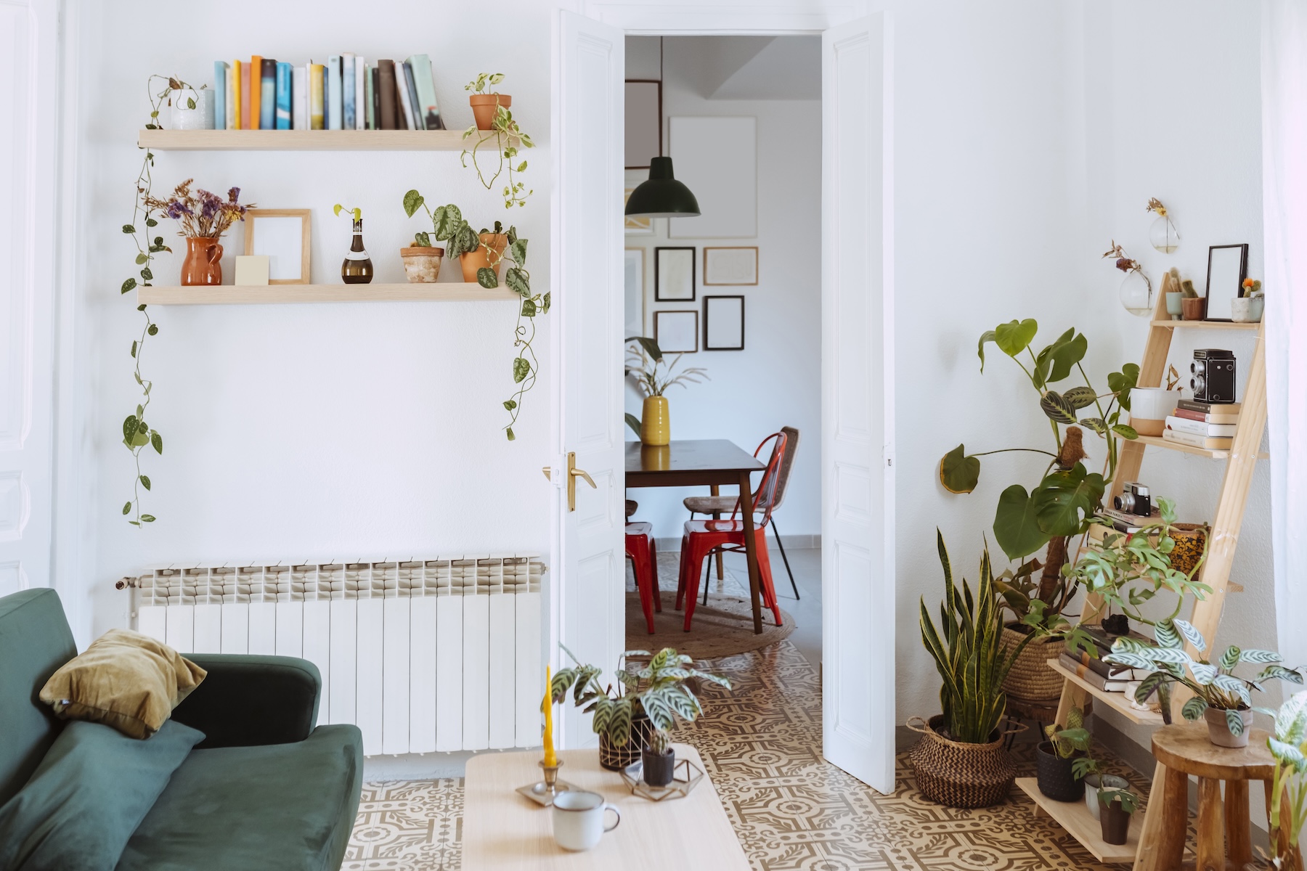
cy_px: 436
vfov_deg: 37.9
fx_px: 1271
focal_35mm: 35
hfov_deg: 54.4
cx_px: 654
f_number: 2.8
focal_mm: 35
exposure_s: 1/50
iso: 1250
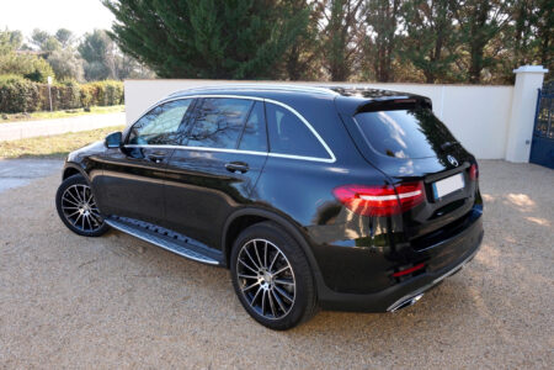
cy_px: 185
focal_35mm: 24
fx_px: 369
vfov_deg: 53.1
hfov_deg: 73.7
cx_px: 277
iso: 100
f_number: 6.3
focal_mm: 16
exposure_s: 1/80
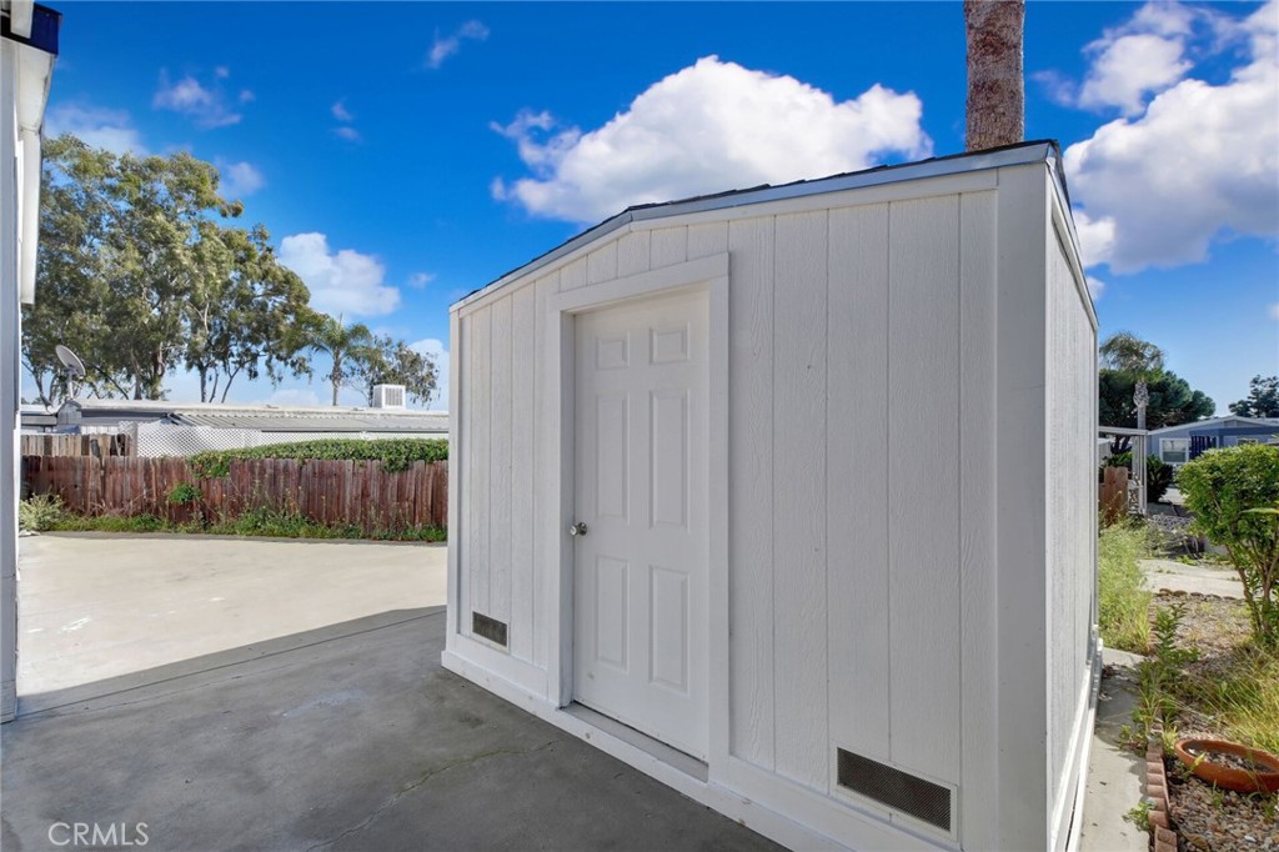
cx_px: 640
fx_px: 533
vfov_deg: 77.3
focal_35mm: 15
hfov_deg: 100.4
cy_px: 426
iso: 400
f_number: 11
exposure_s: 1/500
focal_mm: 10
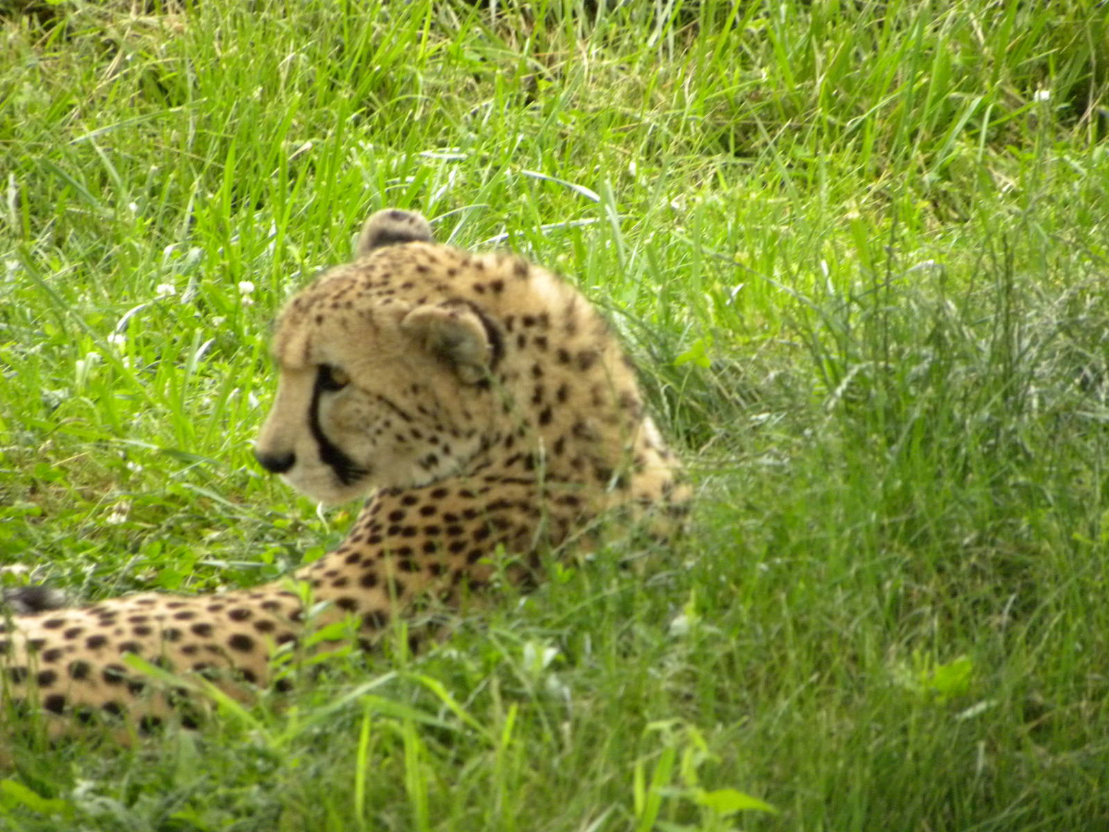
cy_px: 416
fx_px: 19991
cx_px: 554
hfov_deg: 3.2
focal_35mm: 624
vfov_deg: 2.4
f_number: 5
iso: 400
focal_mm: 110.4
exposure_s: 1/138
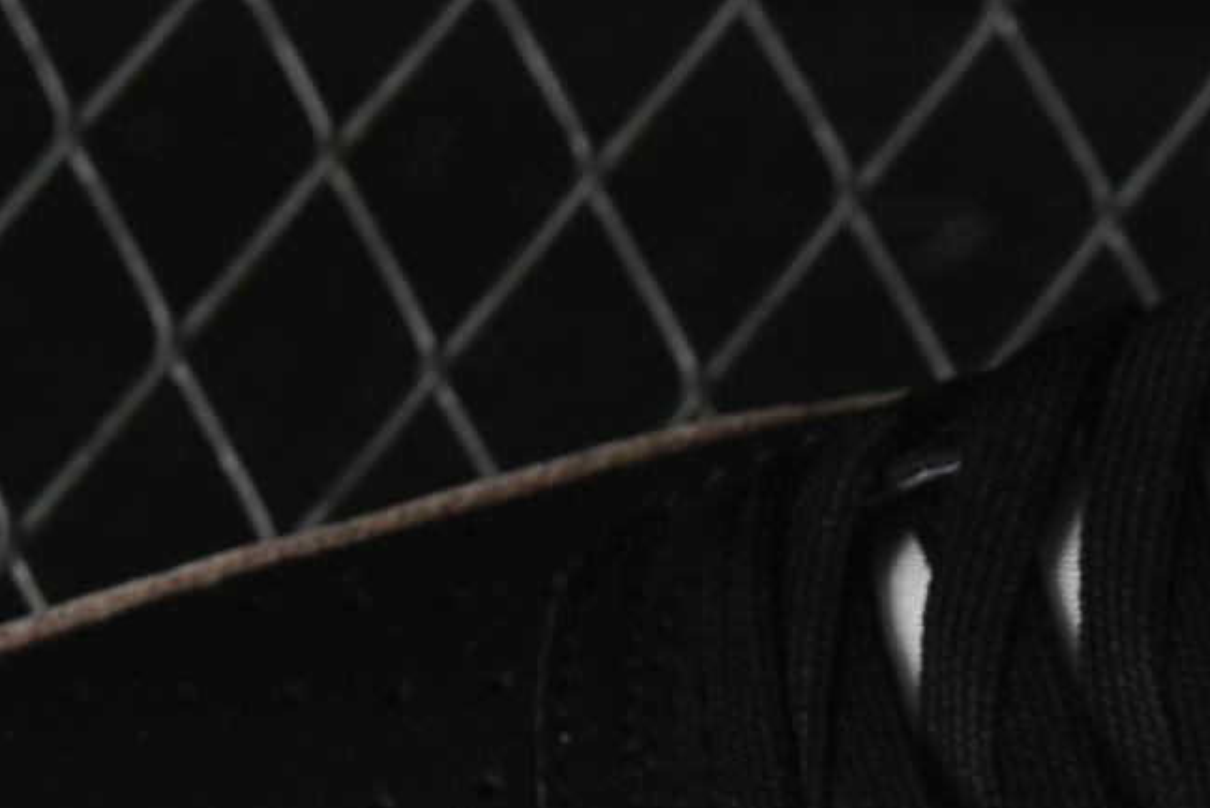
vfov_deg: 4.2
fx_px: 10858
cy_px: 1571
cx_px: 1646
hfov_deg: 6.3
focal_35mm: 323
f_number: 6.3
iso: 160
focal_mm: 50
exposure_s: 1/50
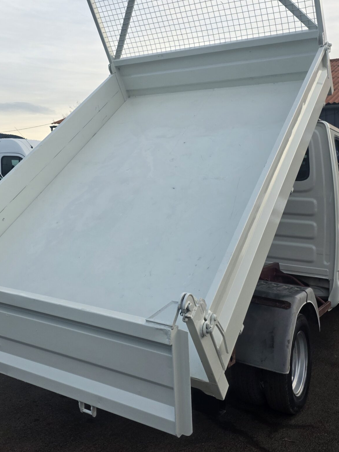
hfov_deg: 37.4
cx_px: 119
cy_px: 157
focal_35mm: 38
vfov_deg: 48.3
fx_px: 496
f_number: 1.7
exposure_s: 1/359
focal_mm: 6.25
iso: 40
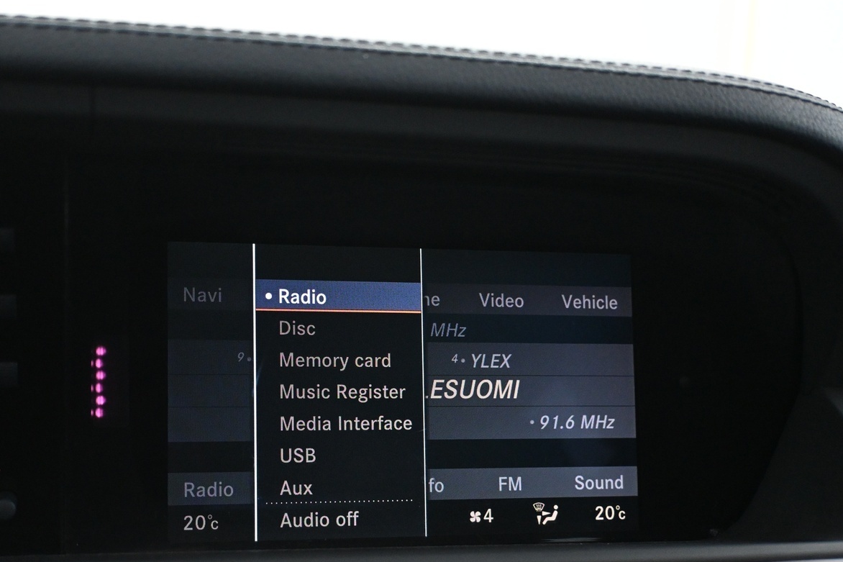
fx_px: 1117
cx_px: 329
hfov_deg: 41.1
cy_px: 370
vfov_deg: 28.1
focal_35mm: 48
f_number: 4.2
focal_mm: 23
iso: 3200
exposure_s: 1/40
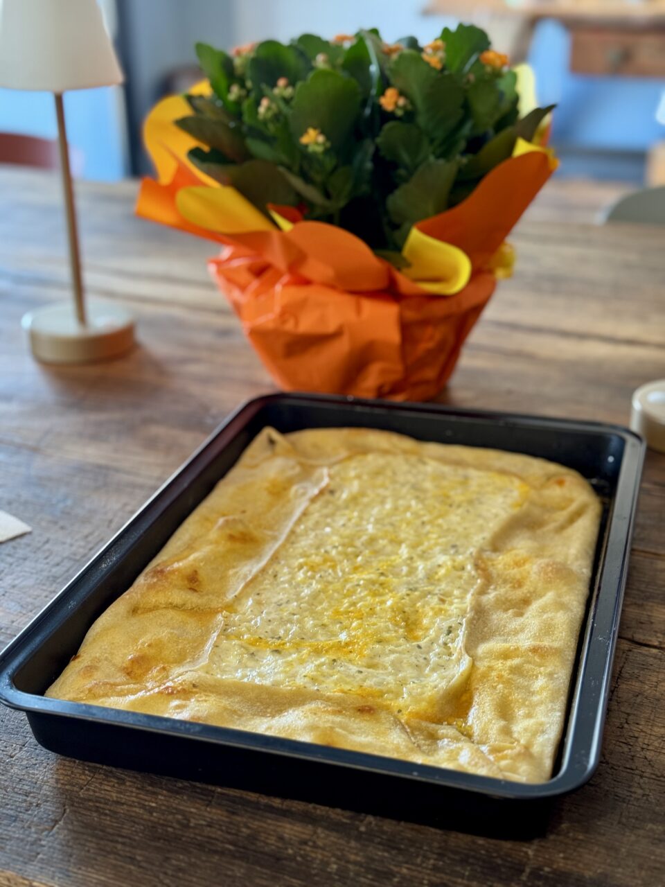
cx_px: 332
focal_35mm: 48
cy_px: 444
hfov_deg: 30.3
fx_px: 1229
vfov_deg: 39.7
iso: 125
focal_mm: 6.76
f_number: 1.78
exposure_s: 1/50
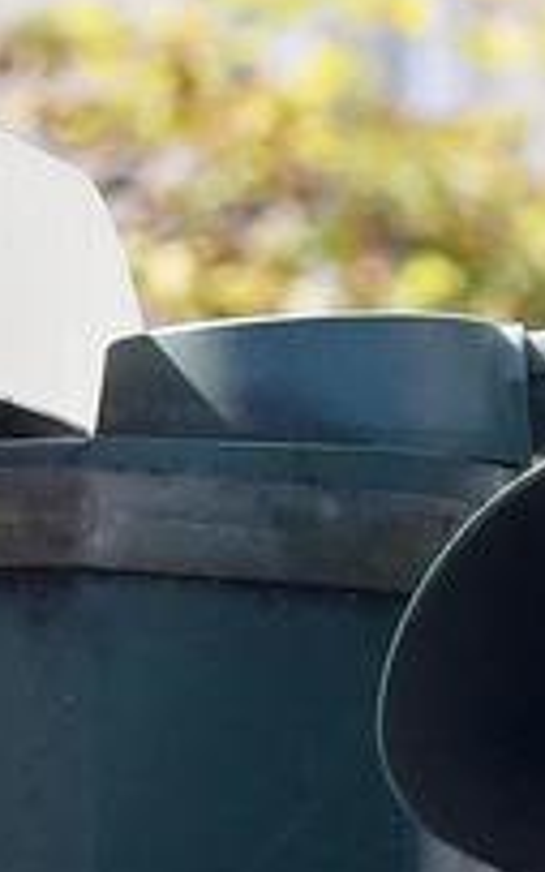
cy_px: 902
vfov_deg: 1.2
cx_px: 185
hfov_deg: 0.7
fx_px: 42723
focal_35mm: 1799
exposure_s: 1/1000
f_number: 8
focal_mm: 125
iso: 640
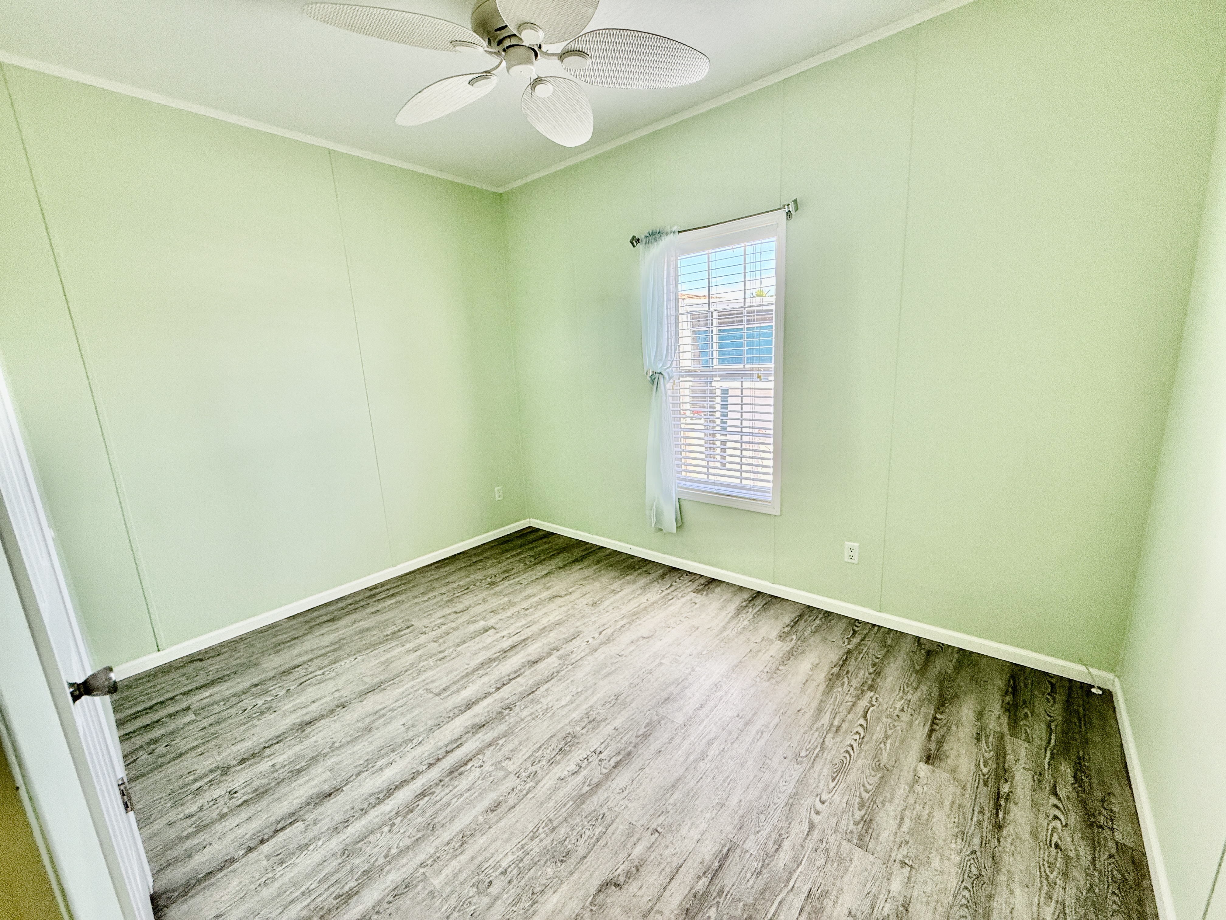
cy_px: 460
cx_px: 613
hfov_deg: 102.1
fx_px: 496
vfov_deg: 85.7
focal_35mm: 14
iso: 100
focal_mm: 2.22
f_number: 2.2
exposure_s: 1/99
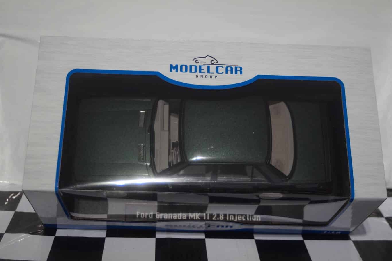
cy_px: 130
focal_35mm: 60
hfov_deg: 33.4
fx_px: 653
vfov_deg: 22.6
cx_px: 196
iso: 800
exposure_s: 1/160
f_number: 4.5
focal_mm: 40
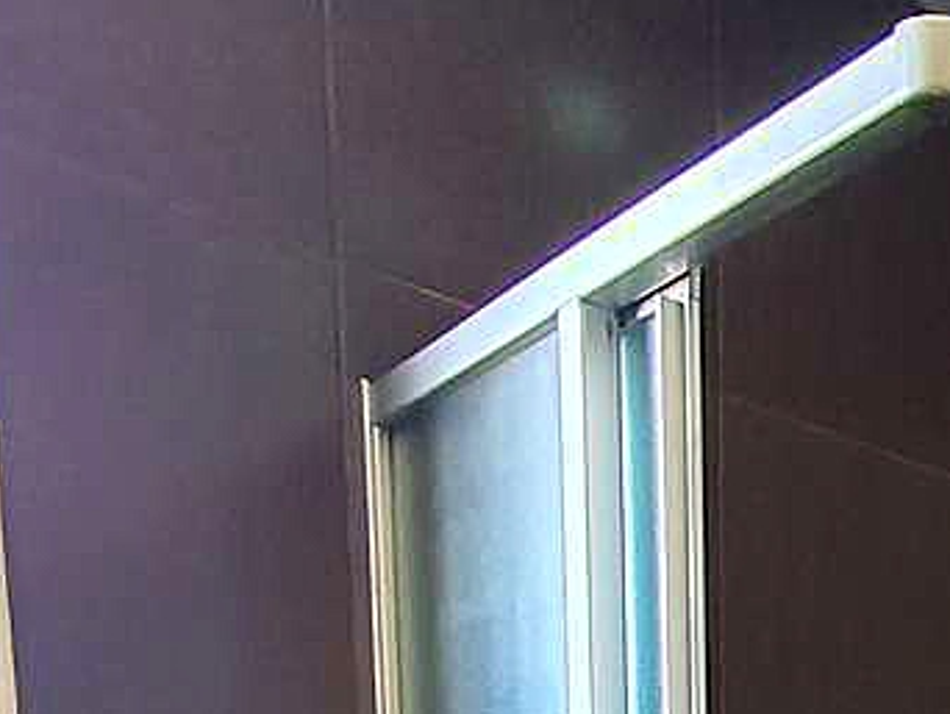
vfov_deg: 18.6
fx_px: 1565
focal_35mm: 57
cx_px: 1519
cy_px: 1360
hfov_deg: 24.2
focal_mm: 1.8
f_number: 2.2
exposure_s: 1/33
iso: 500
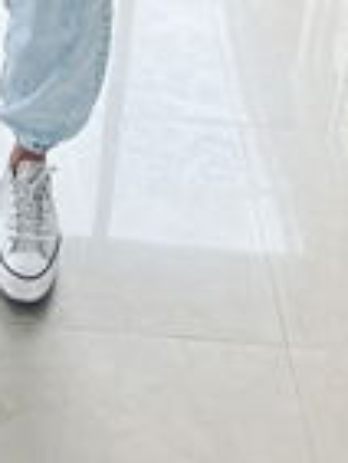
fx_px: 1312
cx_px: -16
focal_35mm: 98
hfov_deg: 14.8
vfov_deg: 17.0
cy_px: -333
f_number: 1.5
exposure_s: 1/60
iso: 200
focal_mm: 5.7
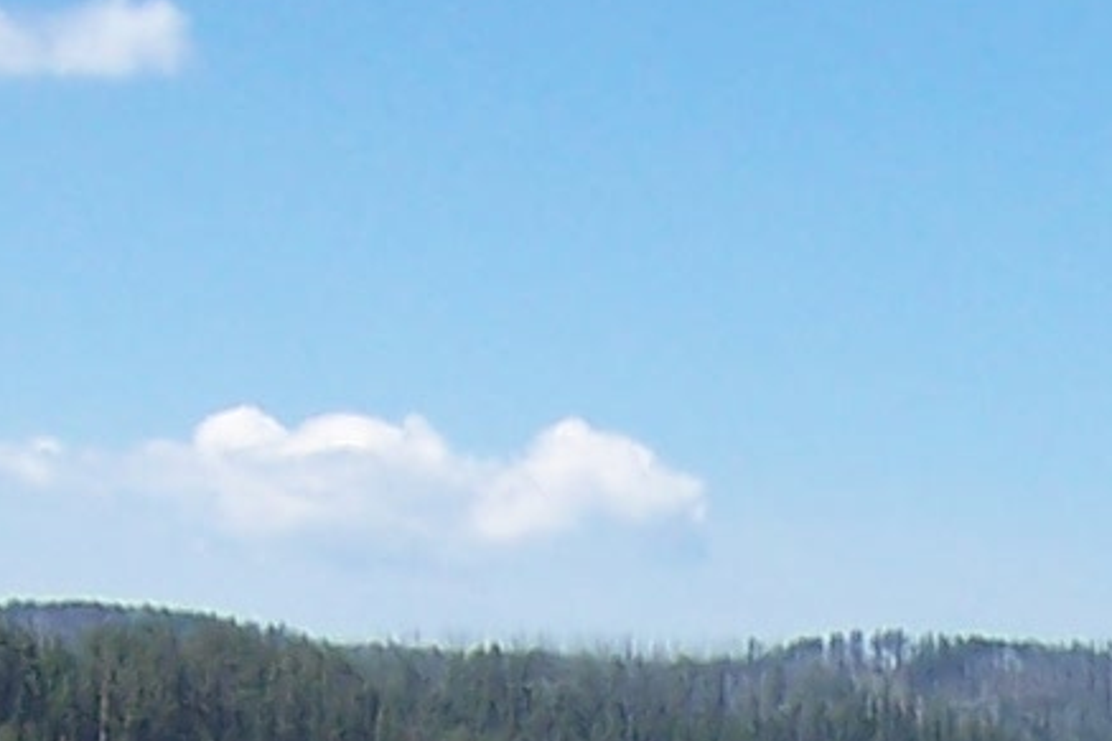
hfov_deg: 11.1
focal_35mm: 181
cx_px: 1486
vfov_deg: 6.9
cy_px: 2126
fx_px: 5588
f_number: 3.4
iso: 80
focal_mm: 5.5
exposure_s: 1/750
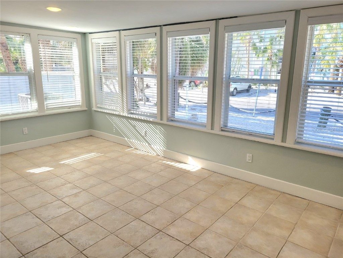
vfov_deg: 53.1
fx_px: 258
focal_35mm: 26
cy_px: 129
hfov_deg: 67.3
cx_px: 172
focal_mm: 5.4
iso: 40
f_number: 1.8
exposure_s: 1/357
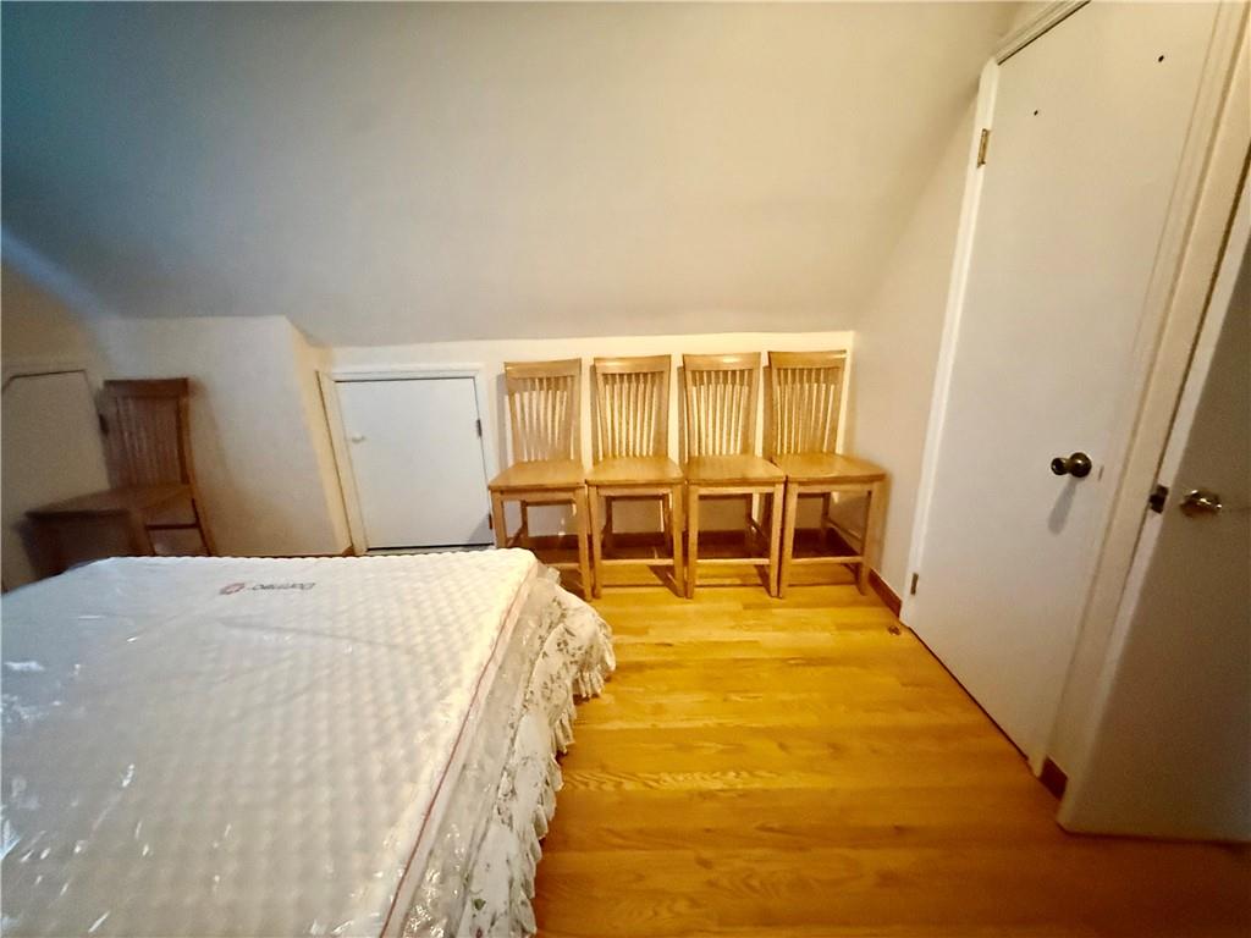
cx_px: 626
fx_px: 506
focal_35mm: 14
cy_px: 469
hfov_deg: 102.1
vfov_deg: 85.7
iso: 1600
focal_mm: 2.22
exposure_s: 1/30
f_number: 2.2
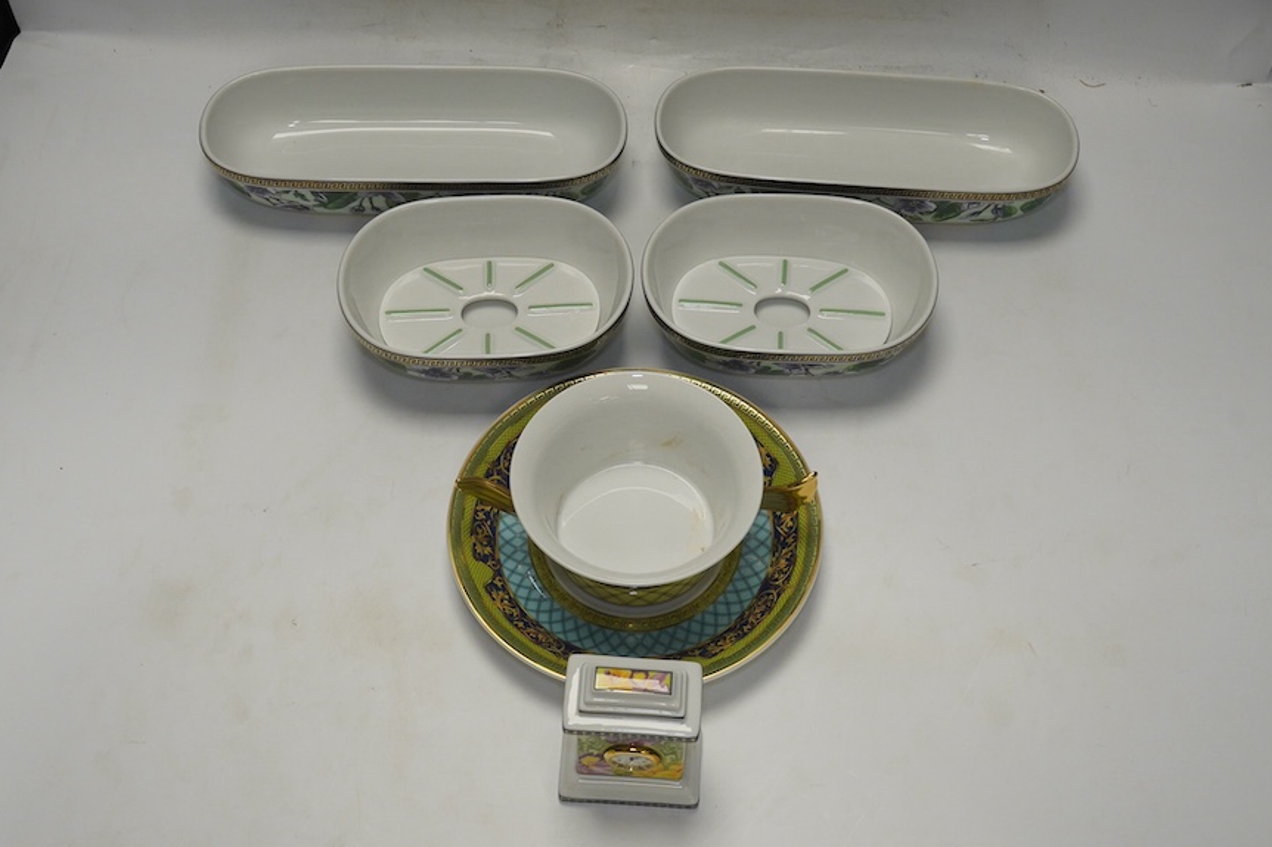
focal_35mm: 47
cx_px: 635
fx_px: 1660
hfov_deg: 41.9
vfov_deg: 28.6
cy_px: 409
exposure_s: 1/125
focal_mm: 30
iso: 1250
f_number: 14
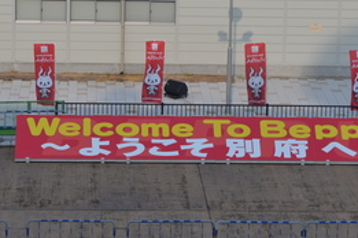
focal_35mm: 183
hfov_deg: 11.2
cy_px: 38
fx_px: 1821
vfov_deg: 7.5
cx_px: 162
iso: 100
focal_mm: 55
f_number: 8
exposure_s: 1/250
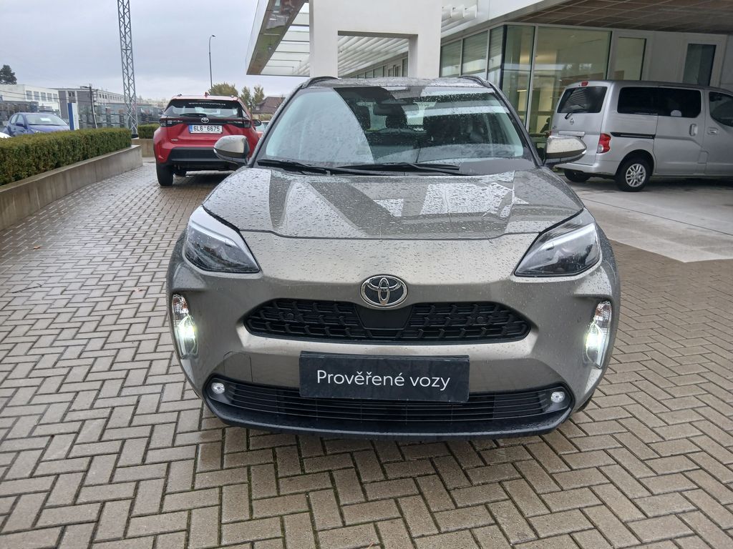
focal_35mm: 26
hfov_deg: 67.3
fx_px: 551
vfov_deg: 53.1
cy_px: 274
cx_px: 366
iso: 40
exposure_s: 1/50
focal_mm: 3.98
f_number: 1.8
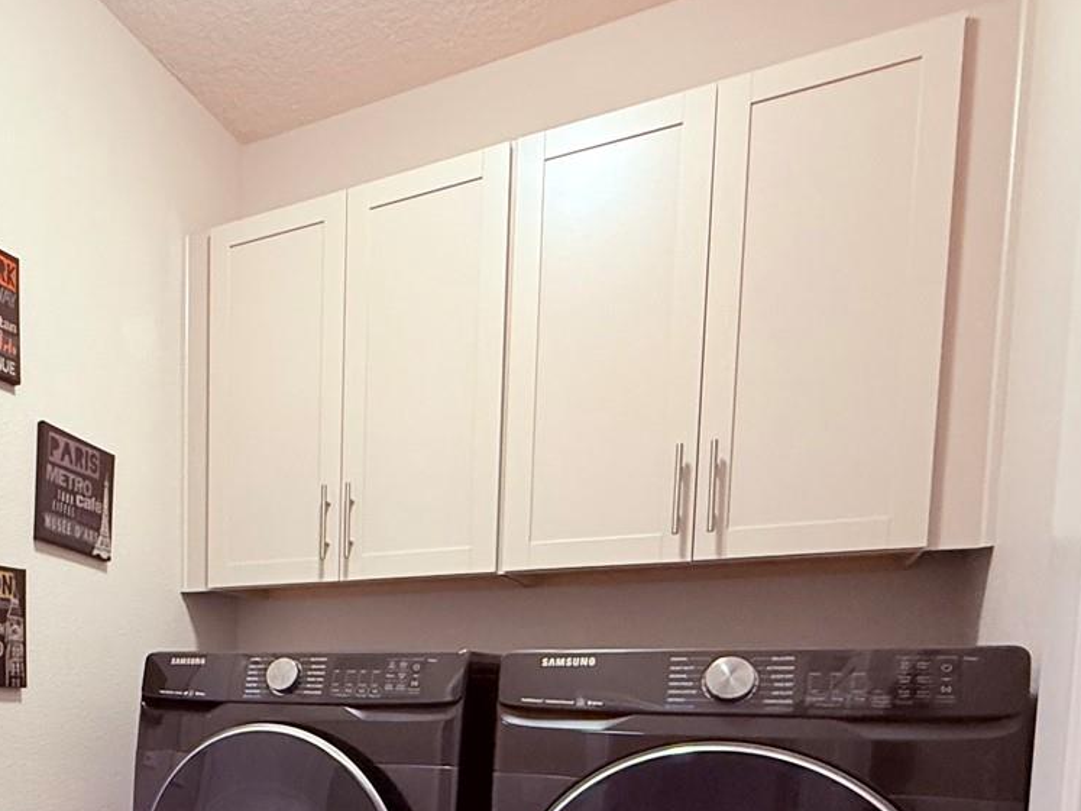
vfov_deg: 42.0
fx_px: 937
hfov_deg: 55.9
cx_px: 223
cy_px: 768
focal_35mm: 30
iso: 500
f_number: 2.2
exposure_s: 1/60
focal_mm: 2.22
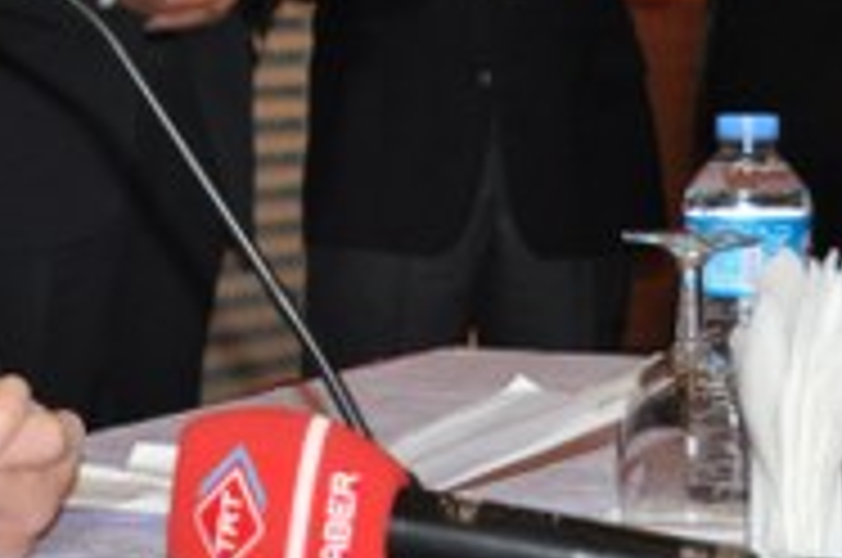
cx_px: -81
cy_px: -38
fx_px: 4628
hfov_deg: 10.3
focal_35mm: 198
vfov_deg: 6.9
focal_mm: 55
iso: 800
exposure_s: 1/60
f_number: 5.6
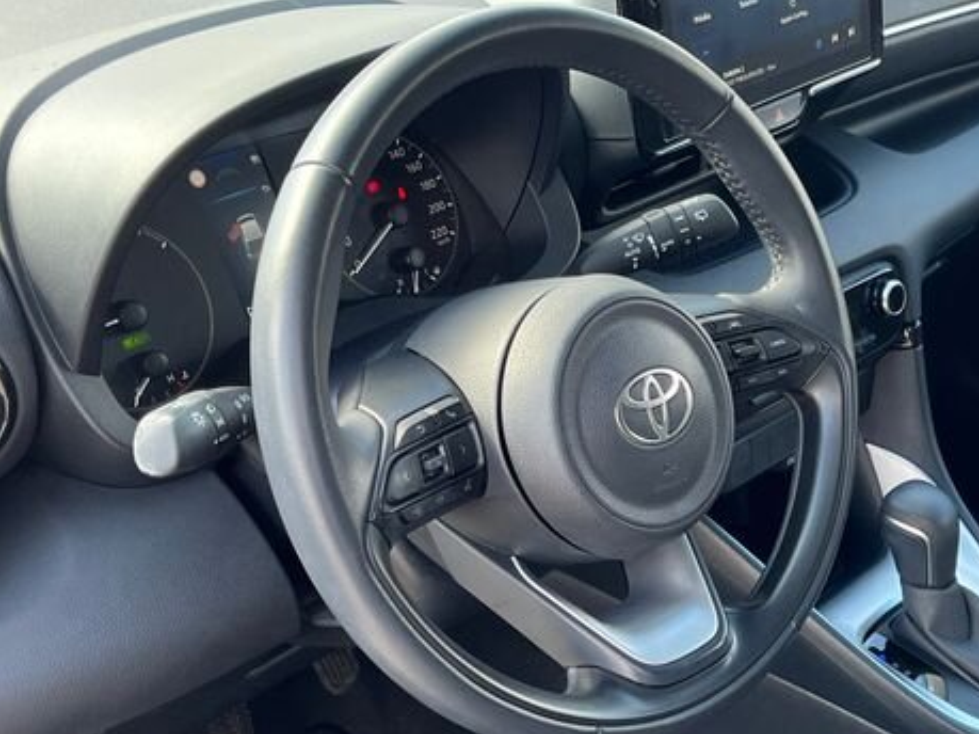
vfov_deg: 24.9
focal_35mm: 58
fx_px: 1640
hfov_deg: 32.1
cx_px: 817
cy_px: 563
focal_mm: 5.1
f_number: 1.6
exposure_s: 1/121
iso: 100
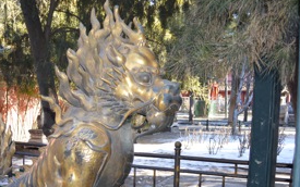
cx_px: 79
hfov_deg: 43.9
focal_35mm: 44
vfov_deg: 28.7
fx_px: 360
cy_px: 146
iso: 250
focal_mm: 18
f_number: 4
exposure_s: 1/125
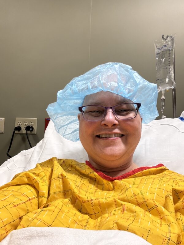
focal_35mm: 30
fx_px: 213
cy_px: 122
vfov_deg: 60.0
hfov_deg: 46.8
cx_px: 92
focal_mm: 2.69
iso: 320
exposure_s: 1/60
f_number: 1.9
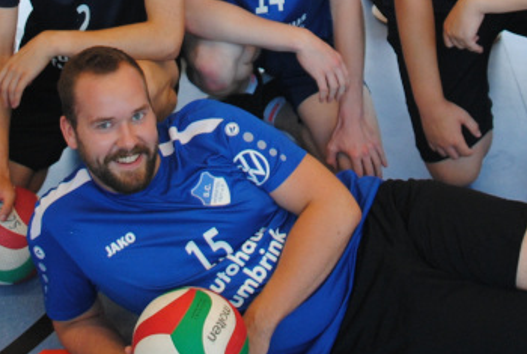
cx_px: 336
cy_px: -135
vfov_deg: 11.8
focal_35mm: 113
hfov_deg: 18.0
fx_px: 1658
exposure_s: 1/30
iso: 280
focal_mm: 22
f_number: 3.8
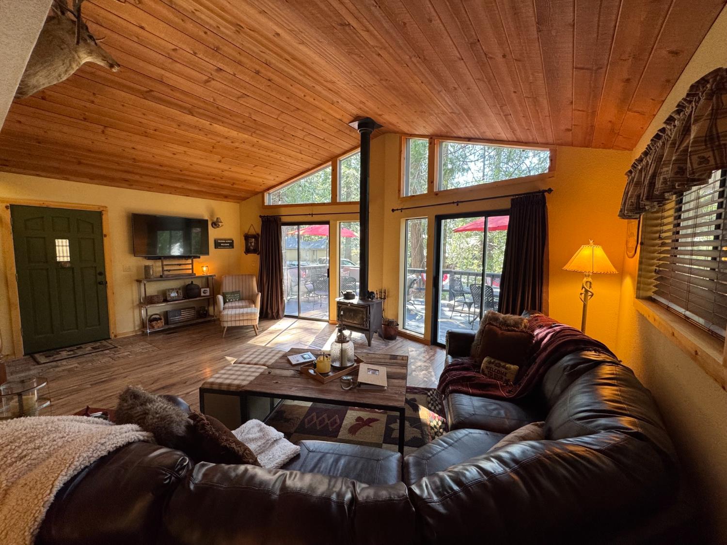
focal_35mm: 14
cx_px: 364
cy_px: 272
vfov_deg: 85.7
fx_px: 294
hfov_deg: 102.1
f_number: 2.2
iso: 200
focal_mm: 2.22
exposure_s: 1/120
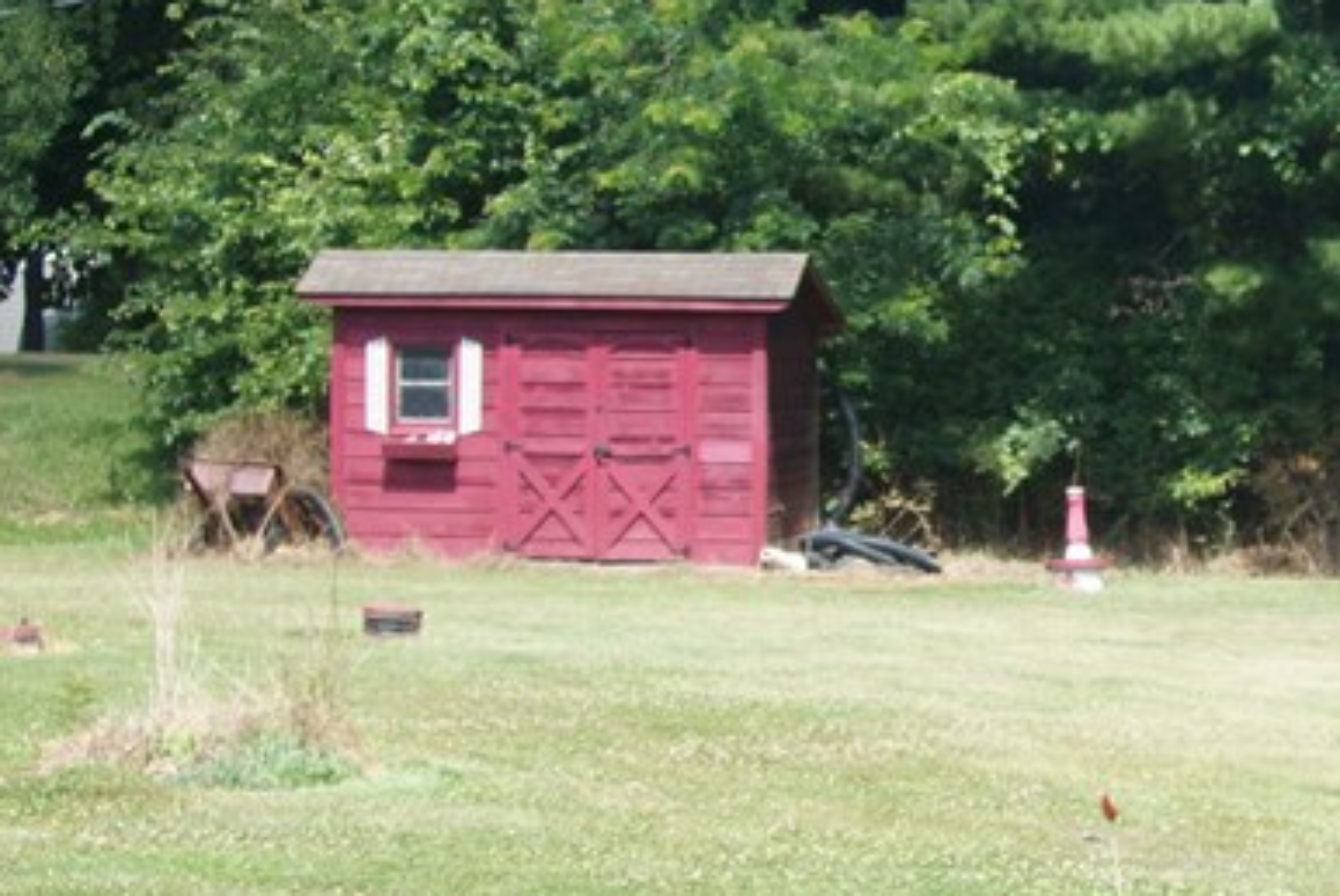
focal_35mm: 118
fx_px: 4395
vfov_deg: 11.6
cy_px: 472
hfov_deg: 16.8
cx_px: 1460
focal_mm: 28
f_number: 6.3
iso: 100
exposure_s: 1/160
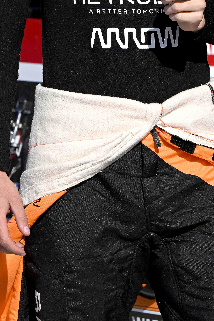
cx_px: 165
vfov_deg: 4.6
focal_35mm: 444
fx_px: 3959
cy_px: 14
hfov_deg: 3.1
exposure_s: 1/800
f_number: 11
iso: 250
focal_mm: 200
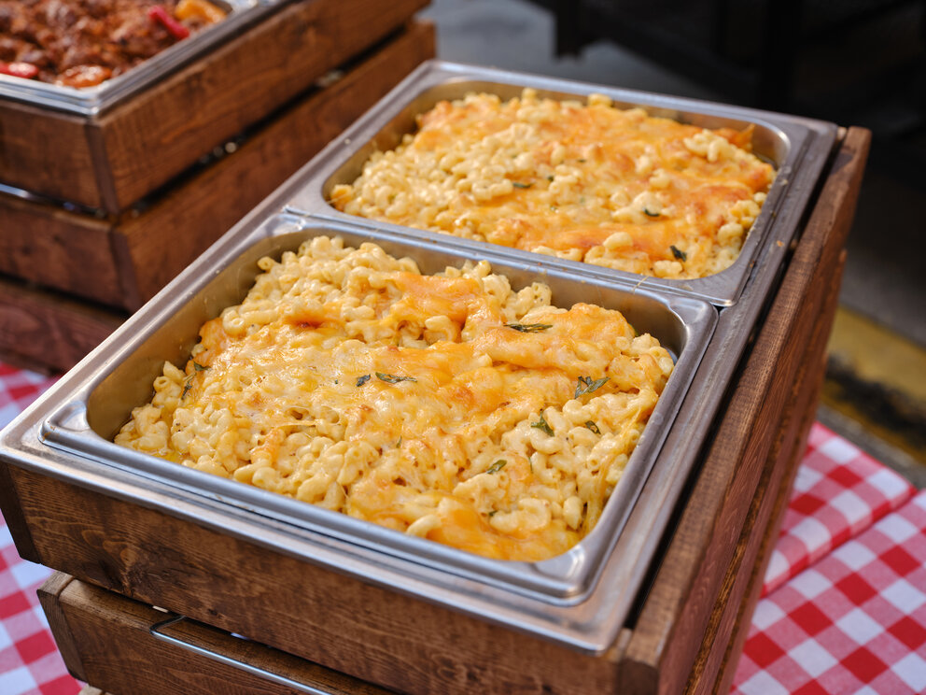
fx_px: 1204
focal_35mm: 45
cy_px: 348
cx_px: 463
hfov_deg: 42.1
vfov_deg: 32.2
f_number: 5.6
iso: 500
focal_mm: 57.5
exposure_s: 1/160
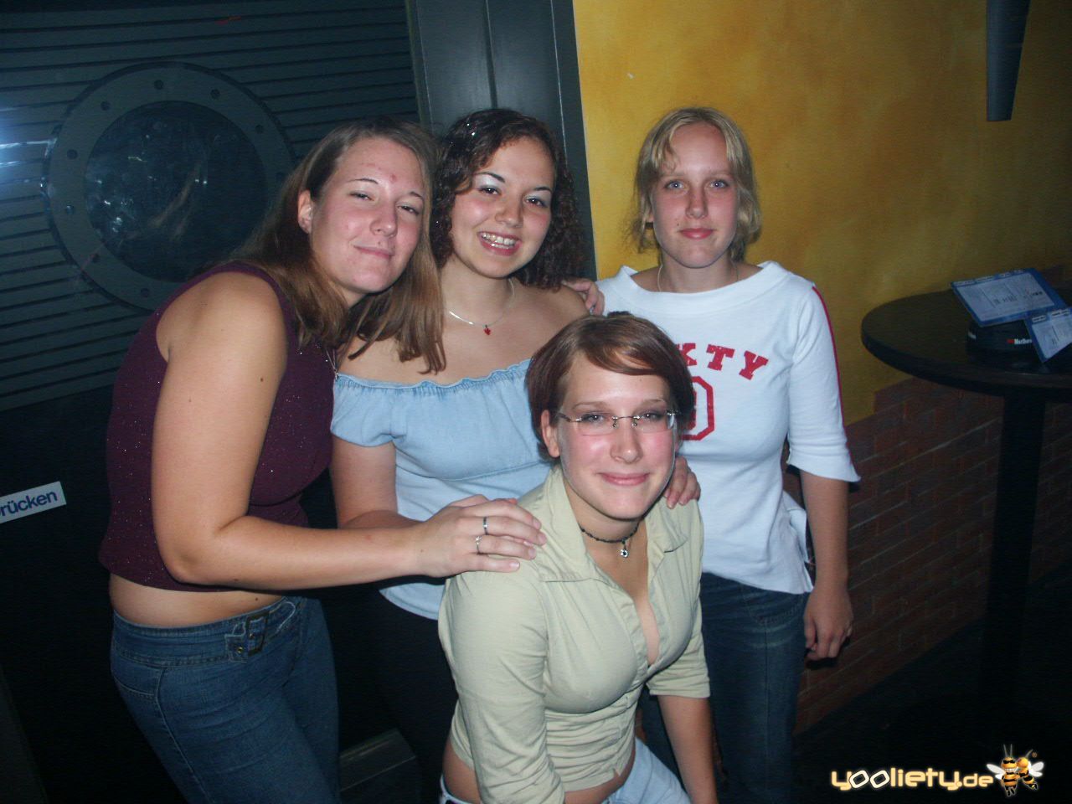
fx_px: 867
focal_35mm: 28
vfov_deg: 49.7
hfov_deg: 63.4
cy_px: 402
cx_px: 536
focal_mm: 7.21
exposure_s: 1/45
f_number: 2.8
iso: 200
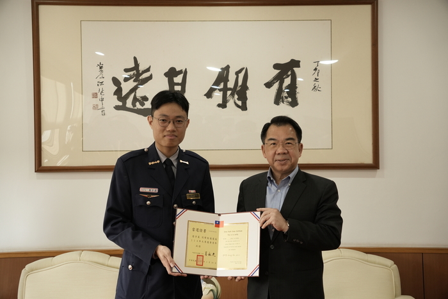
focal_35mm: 47
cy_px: 150
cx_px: 224
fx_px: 581
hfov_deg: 42.2
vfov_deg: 28.9
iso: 500
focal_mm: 31.1
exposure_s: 1/100
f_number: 2.8
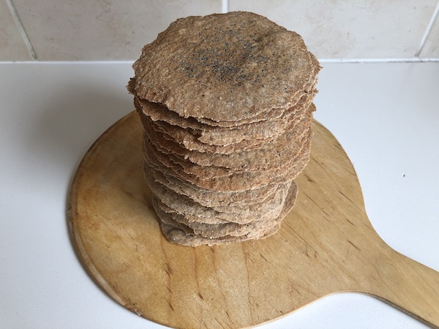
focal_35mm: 28
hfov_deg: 63.4
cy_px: 164
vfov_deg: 49.7
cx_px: 220
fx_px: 355
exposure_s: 1/120
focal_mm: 3.99
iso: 32
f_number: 1.8
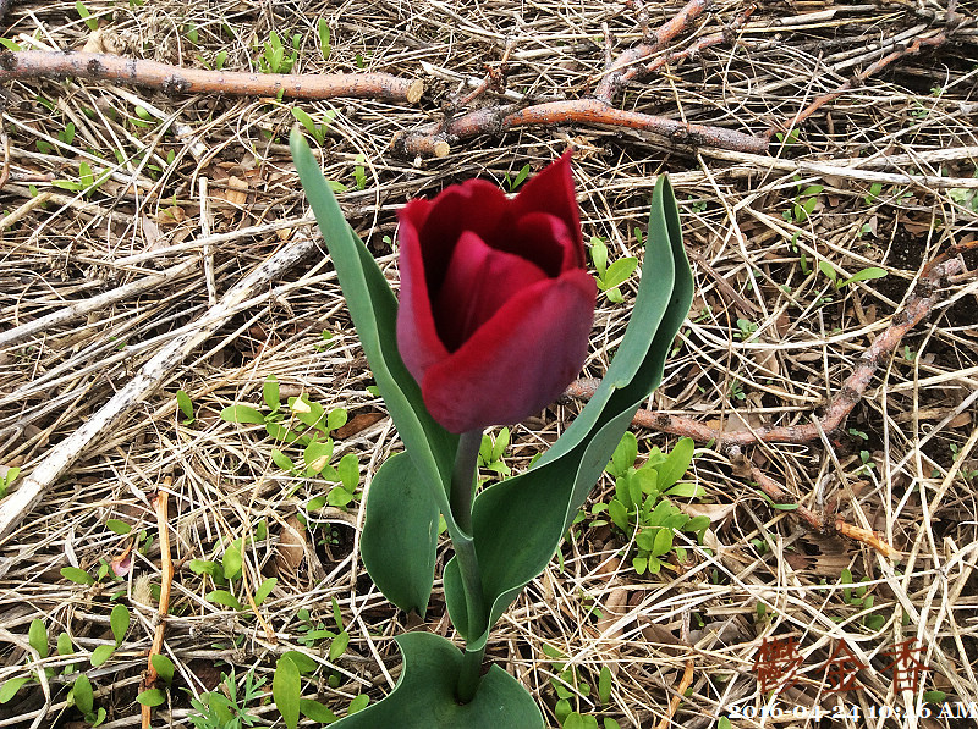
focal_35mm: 32
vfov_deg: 44.0
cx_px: 489
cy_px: 364
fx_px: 902
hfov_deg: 56.9
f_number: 2.4
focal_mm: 3.3
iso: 32
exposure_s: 1/360
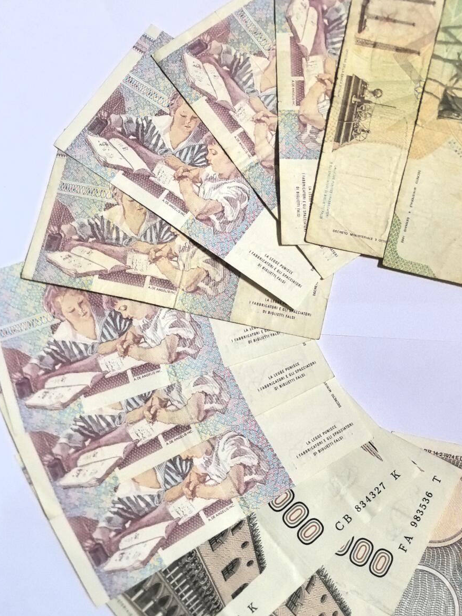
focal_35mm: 54
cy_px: 373
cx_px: 291
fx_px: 961
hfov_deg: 26.9
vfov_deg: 35.4
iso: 640
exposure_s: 1/80
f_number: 2
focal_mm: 5.75
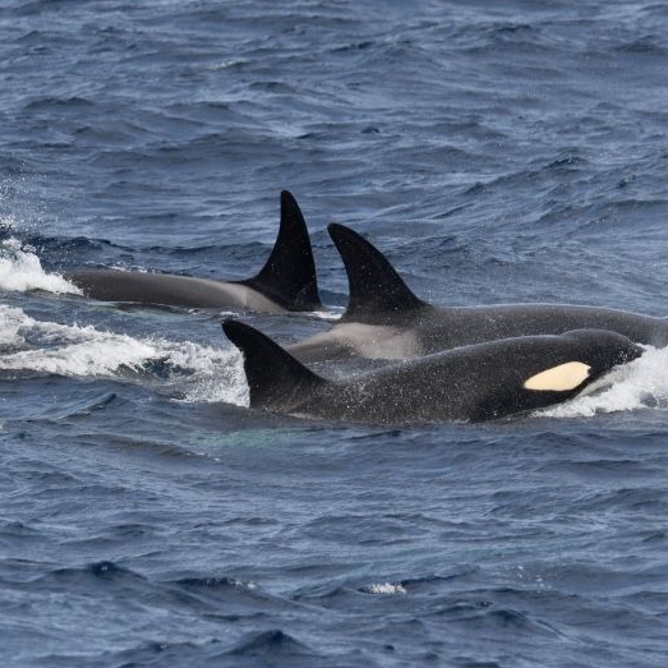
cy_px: 329
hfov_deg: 2.1
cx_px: 250
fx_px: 17881
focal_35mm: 819
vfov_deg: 2.1
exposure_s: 1/1600
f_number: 7.1
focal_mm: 420
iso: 400
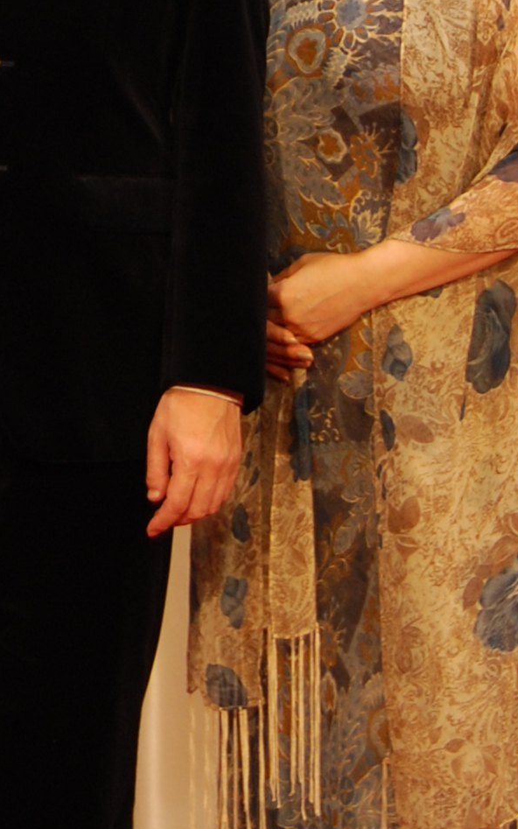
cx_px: -128
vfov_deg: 9.4
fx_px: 4948
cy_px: -282
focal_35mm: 219
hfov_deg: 6.0
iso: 200
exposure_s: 1/40
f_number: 4.8
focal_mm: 35
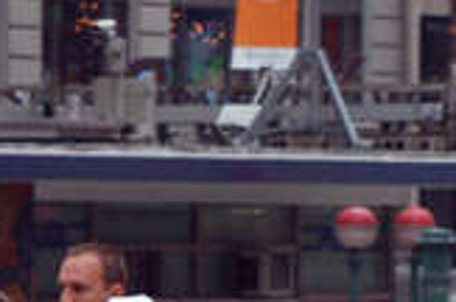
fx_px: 8842
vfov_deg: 2.0
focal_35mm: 699
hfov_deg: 2.9
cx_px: 747
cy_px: 473
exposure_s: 1/125
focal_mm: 95
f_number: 9
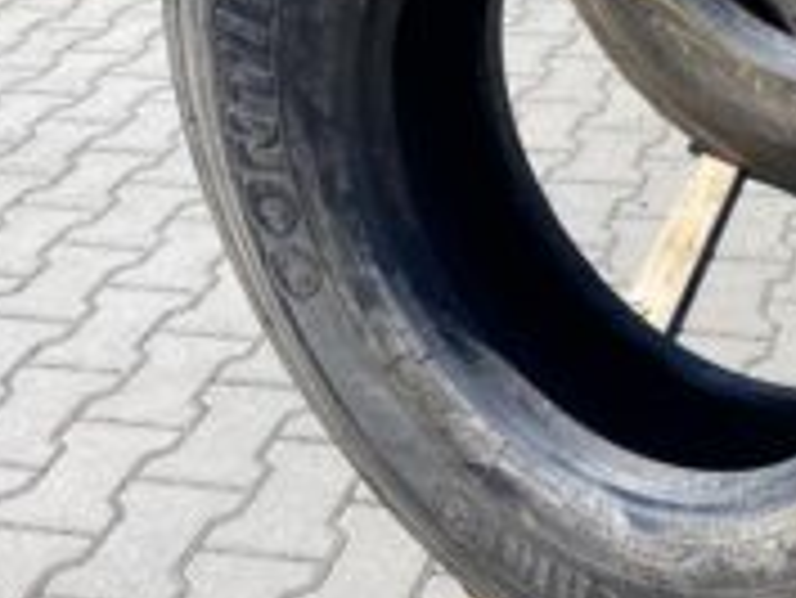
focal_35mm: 63
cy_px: 155
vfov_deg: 23.1
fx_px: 1450
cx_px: 715
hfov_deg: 29.5
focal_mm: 4.25
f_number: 1.8
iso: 32
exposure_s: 1/1346
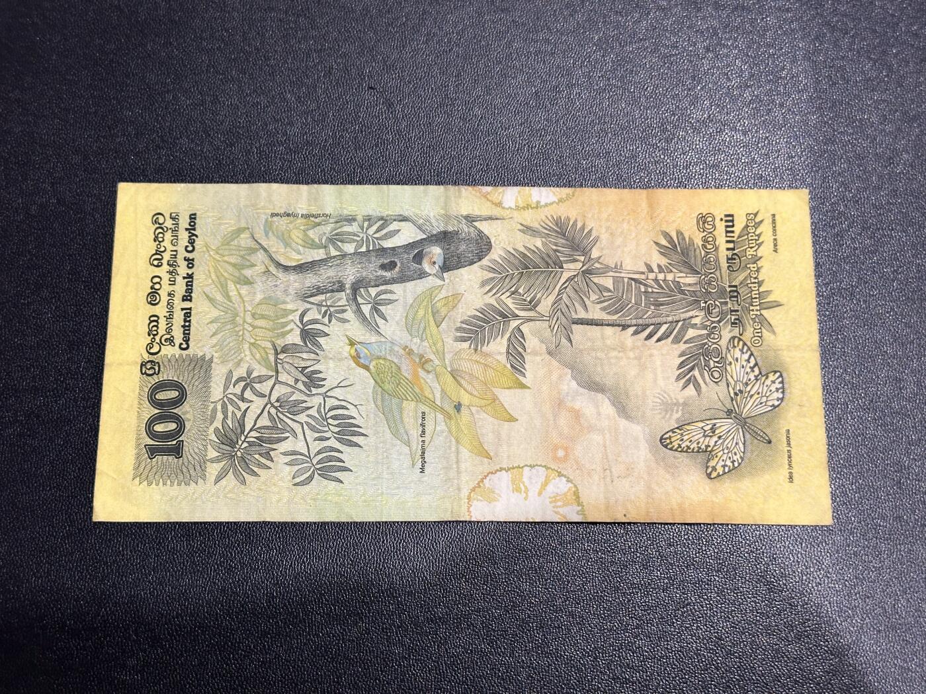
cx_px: 463
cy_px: 347
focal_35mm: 48
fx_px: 1284
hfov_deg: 39.7
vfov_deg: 30.3
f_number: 1.78
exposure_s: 1/50
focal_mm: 6.86
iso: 125
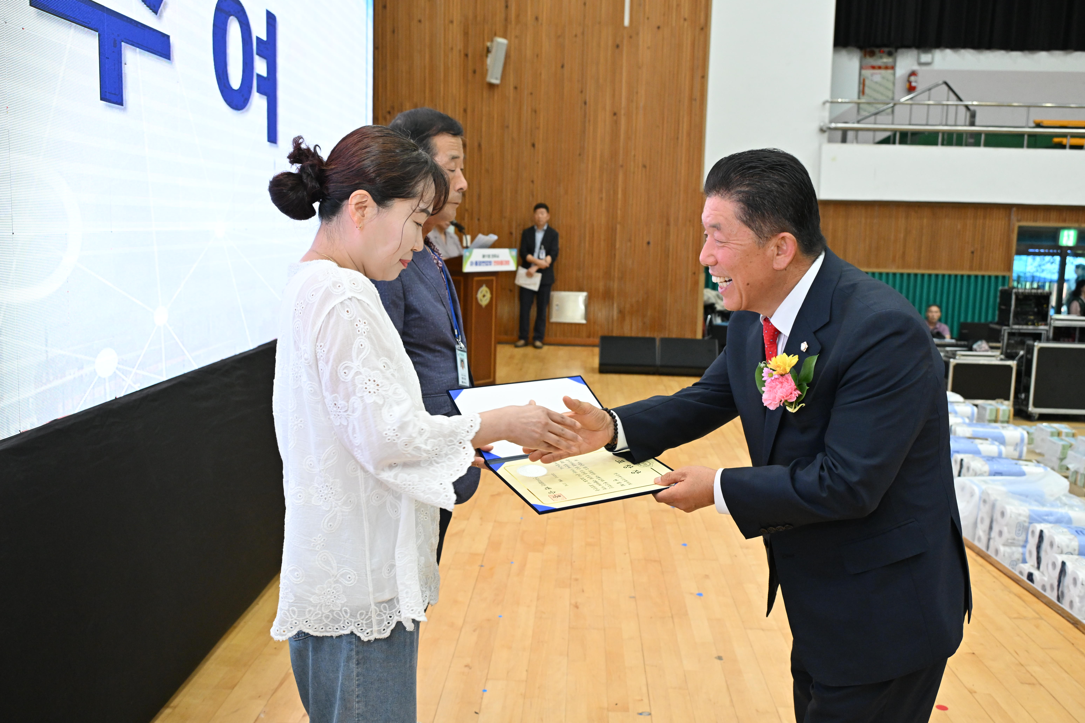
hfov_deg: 58.0
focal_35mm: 32
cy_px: 362
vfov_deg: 40.5
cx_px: 542
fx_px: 979
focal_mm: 32.5
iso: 2500
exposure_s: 1/250
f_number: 6.3
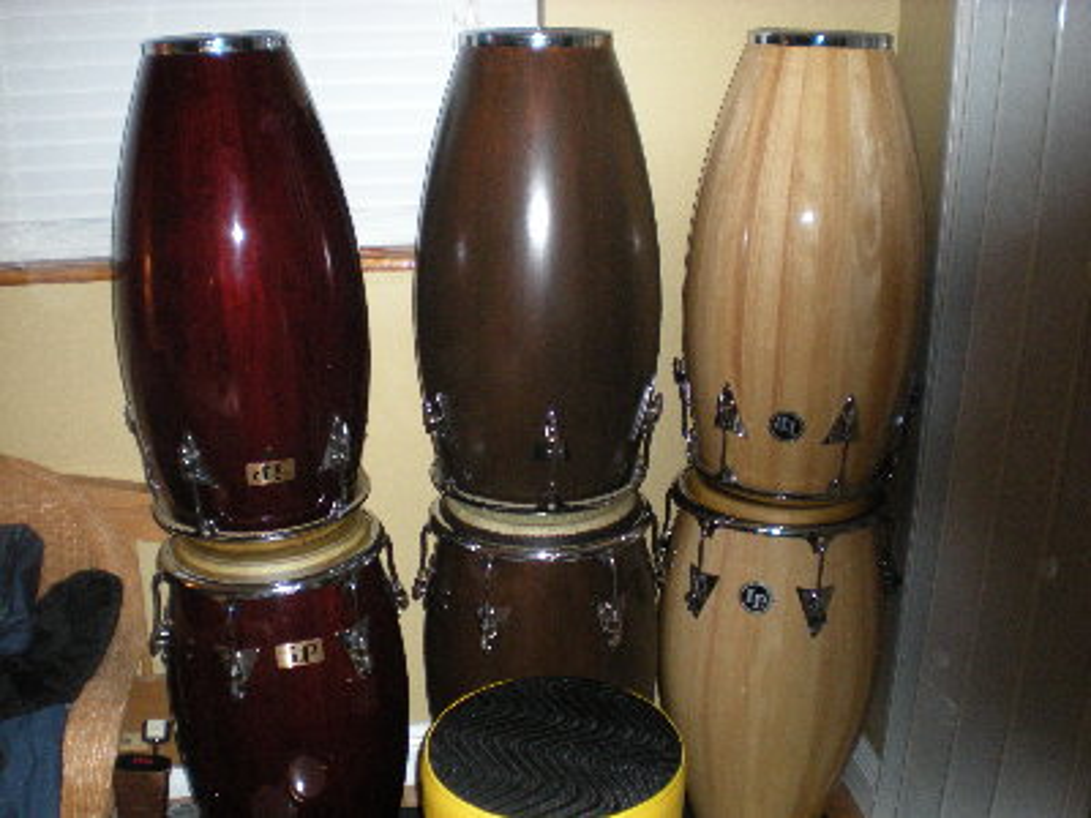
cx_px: 546
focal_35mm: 38
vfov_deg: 37.7
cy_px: 409
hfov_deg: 49.0
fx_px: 1198
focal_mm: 6.3
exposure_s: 1/60
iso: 277
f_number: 3.1
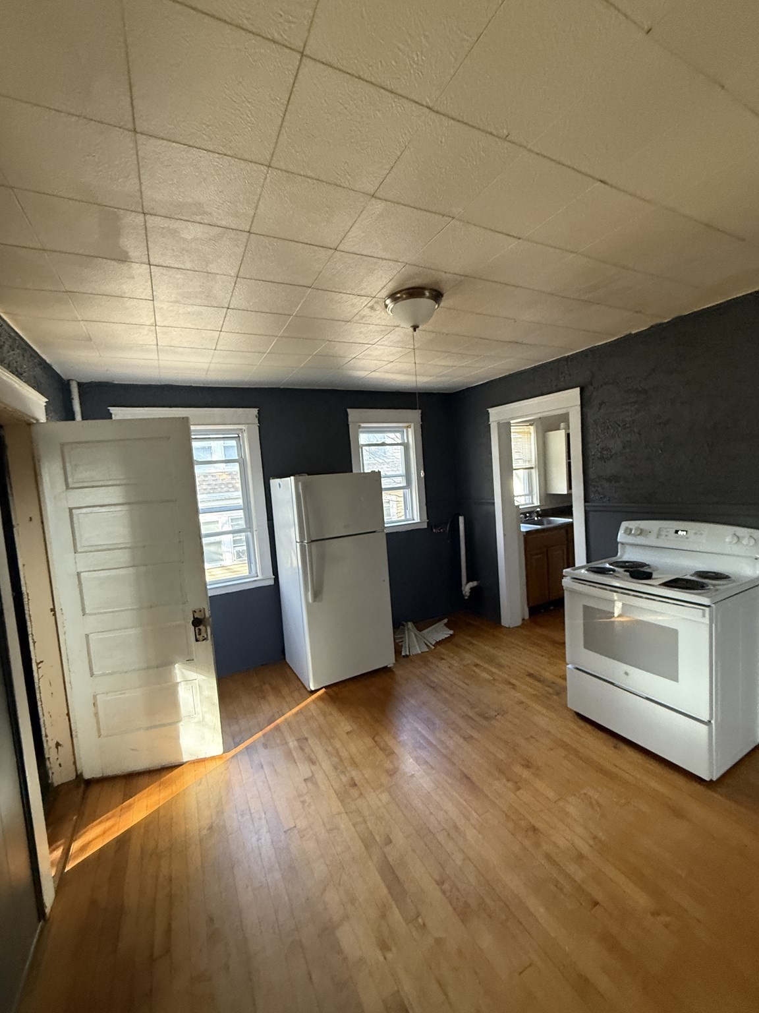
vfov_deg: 102.1
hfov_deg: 85.7
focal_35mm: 14
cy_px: 506
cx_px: 380
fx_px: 409
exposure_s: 1/60
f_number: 2.2
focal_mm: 2.22
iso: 400
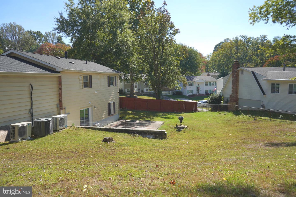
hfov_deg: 65.5
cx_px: 148
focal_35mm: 28
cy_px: 98
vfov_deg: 46.4
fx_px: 230
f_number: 4.5
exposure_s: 1/640
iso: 100
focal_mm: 28
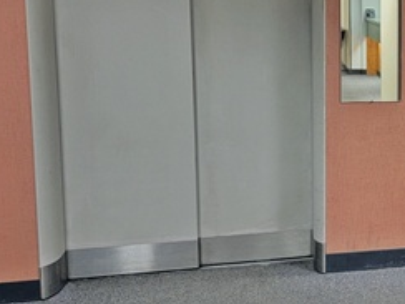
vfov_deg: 23.1
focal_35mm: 63
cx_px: 456
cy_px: 85
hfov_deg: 27.8
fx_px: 737
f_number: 1.8
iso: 250
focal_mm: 6.7
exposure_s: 1/60
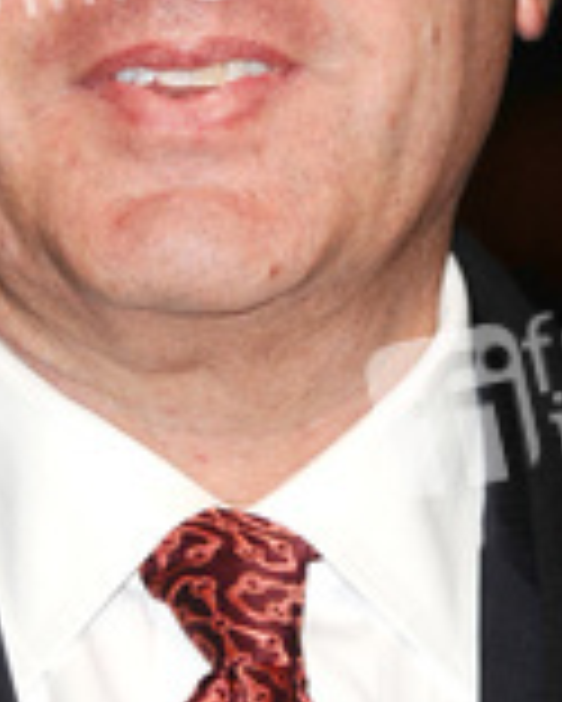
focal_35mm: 433
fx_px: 8994
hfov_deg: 3.6
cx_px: 191
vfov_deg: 4.5
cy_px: 166
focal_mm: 120
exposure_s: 1/200
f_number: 4.5
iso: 320
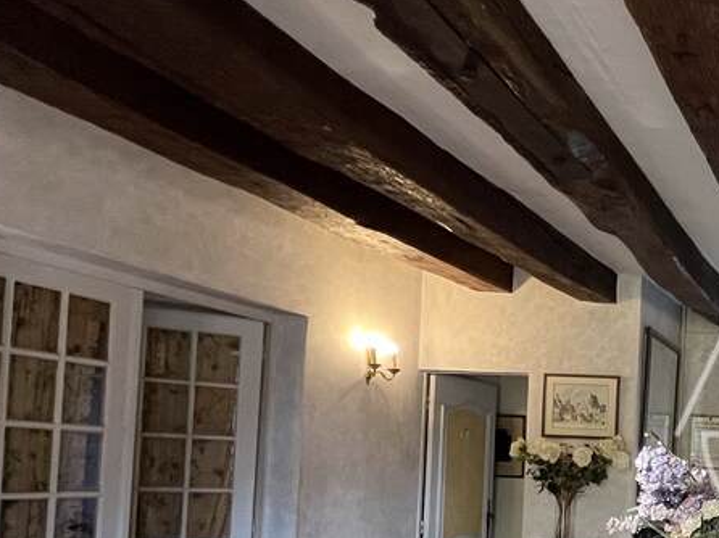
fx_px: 727
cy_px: 457
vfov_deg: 38.5
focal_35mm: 35
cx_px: 817
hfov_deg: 40.7
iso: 320
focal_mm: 1.57
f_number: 1.8
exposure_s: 1/60
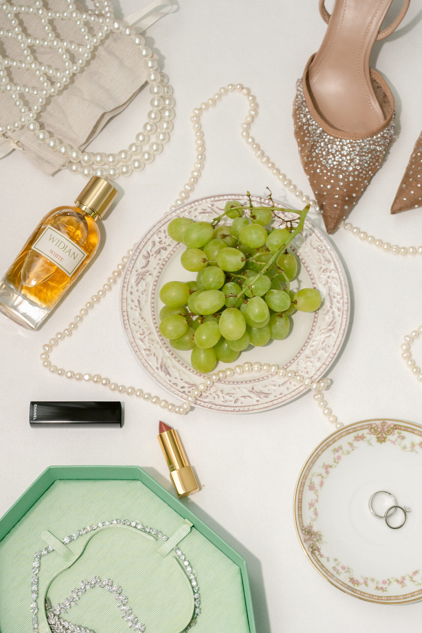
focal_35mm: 75
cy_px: 316
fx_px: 1318
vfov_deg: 27.0
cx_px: 211
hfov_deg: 18.2
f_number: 8
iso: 1000
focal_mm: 50
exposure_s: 1/60
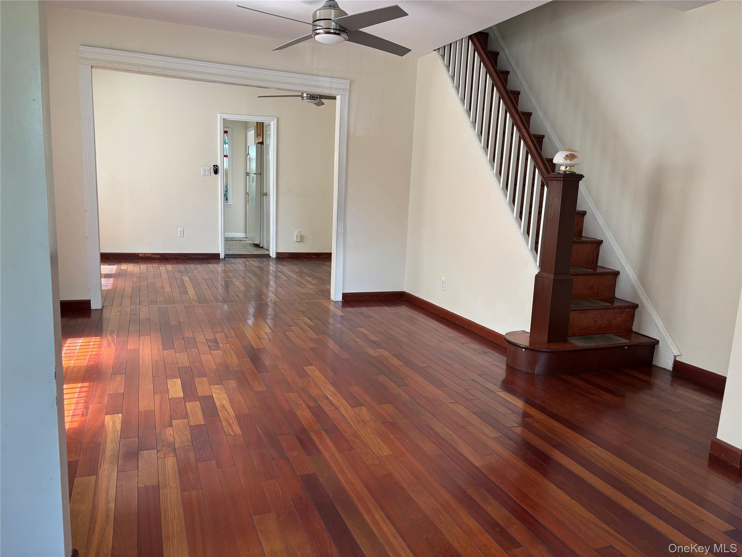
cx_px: 371
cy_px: 278
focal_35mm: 26
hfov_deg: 67.3
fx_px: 557
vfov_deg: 53.1
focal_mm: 5.96
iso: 100
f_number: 1.6
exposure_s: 1/121
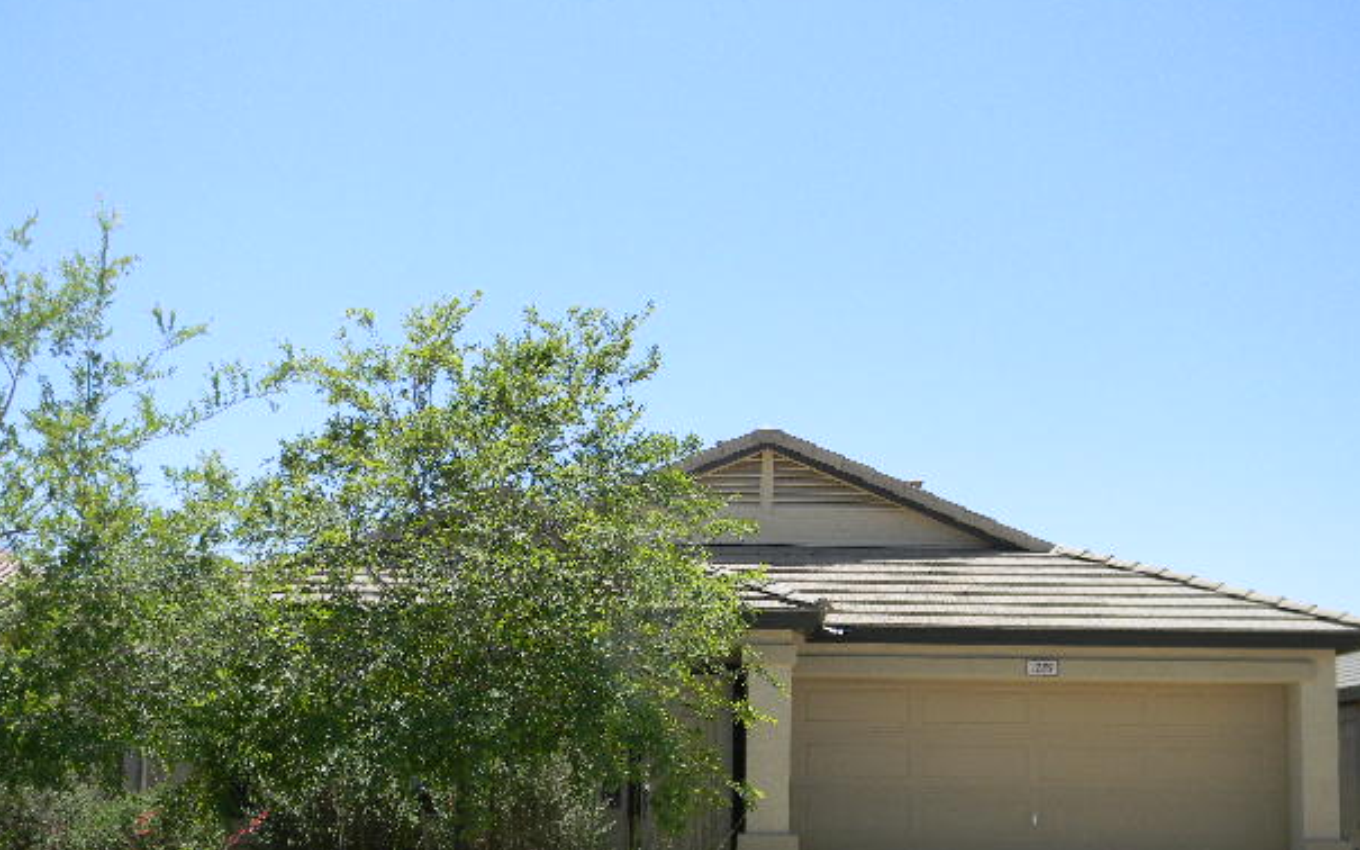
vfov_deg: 27.9
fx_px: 1705
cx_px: 706
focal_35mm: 46
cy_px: 524
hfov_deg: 43.5
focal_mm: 7.3
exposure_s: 1/742
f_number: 3.8
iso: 112
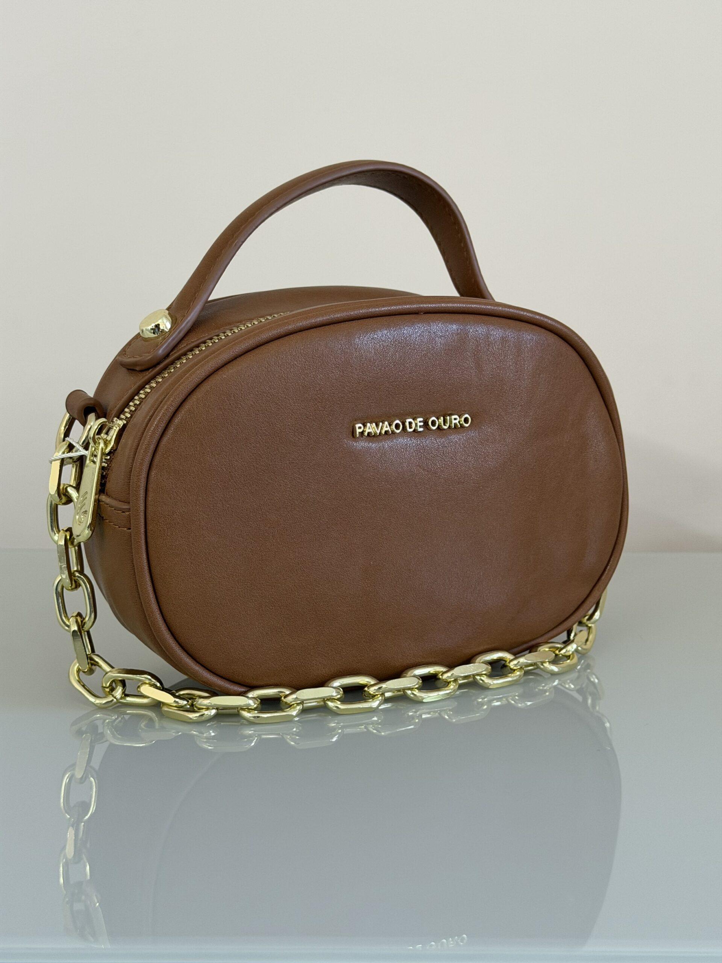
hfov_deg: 30.3
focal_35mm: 48
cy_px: 482
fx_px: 1335
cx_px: 361
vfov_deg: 39.7
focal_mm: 6.76
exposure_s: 1/40
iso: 250
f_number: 1.78
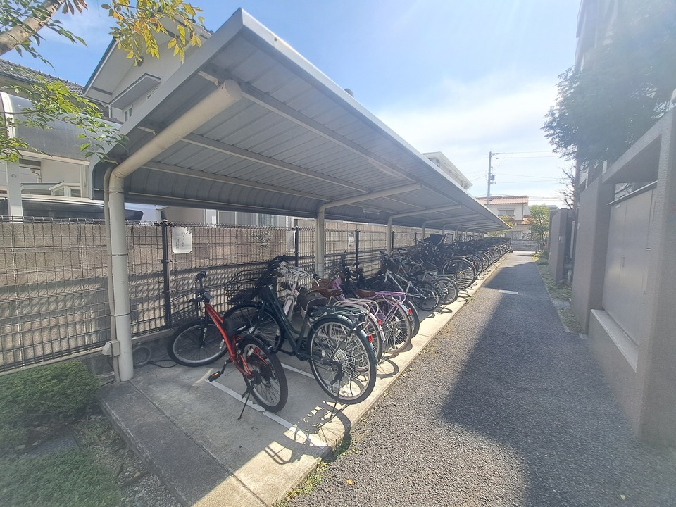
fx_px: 254
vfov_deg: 89.9
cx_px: 338
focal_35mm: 13
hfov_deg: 106.2
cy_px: 254
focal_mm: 1.74
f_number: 2.2
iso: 50
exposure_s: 1/627
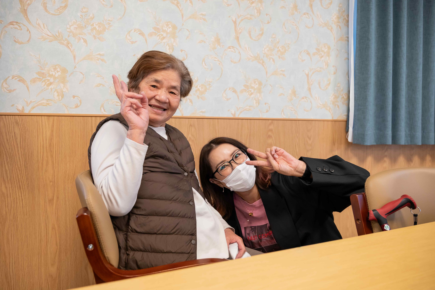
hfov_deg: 63.7
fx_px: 350
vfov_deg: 45.0
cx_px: 218
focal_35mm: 29
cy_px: 145
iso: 1000
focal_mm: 29
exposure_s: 1/200
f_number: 4
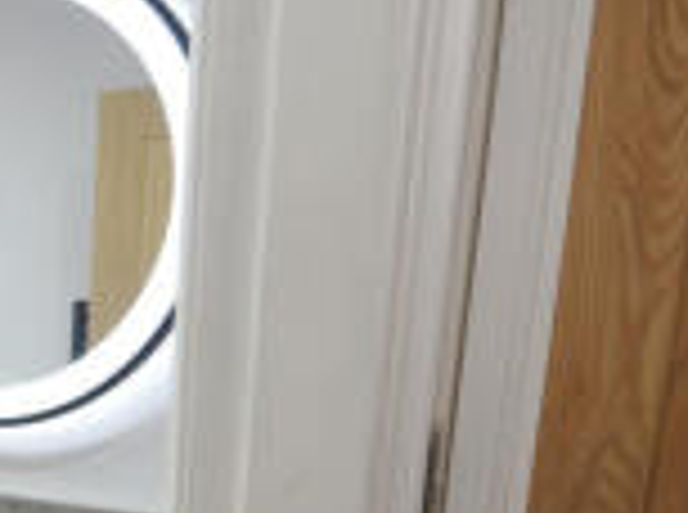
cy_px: 461
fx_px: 892
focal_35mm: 45
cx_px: -121
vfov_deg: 30.6
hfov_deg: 34.5
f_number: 4
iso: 400
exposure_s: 1/60
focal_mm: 10
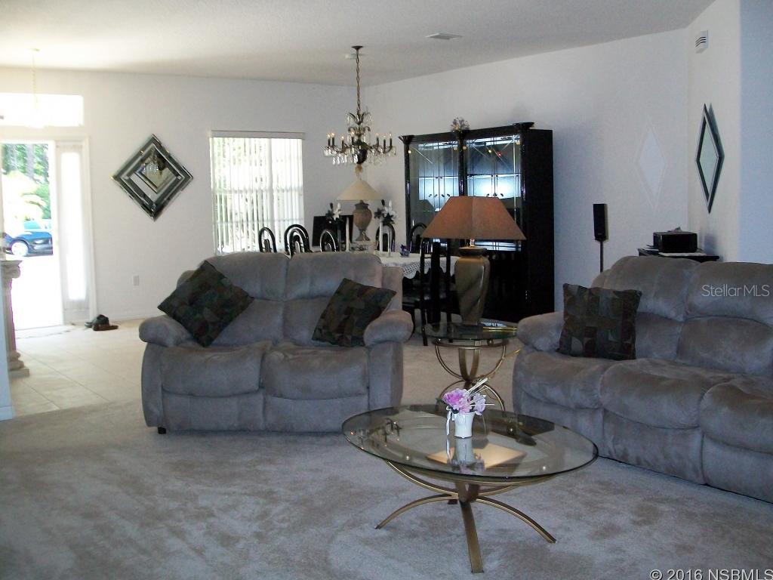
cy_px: 290
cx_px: 386
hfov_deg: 51.4
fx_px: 804
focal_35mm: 36
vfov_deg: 39.7
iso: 160
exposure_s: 1/60
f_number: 2.7
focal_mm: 6
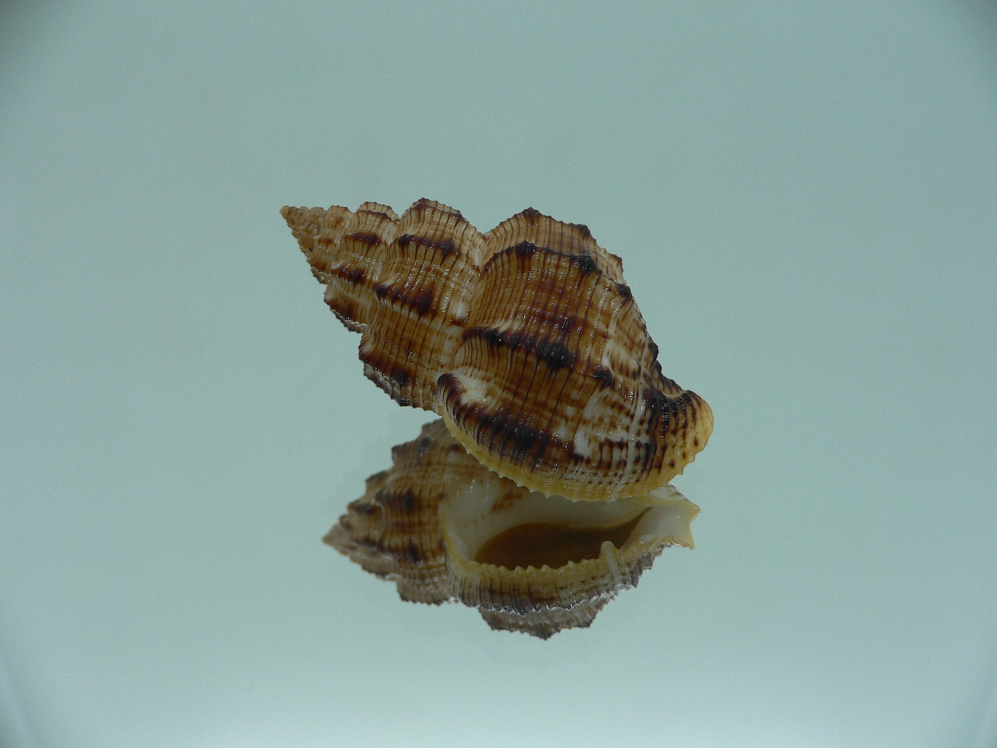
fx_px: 1008
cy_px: 374
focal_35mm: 35
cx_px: 498
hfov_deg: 52.6
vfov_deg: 40.7
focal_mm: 4.6
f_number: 2.8
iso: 80
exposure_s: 1/60
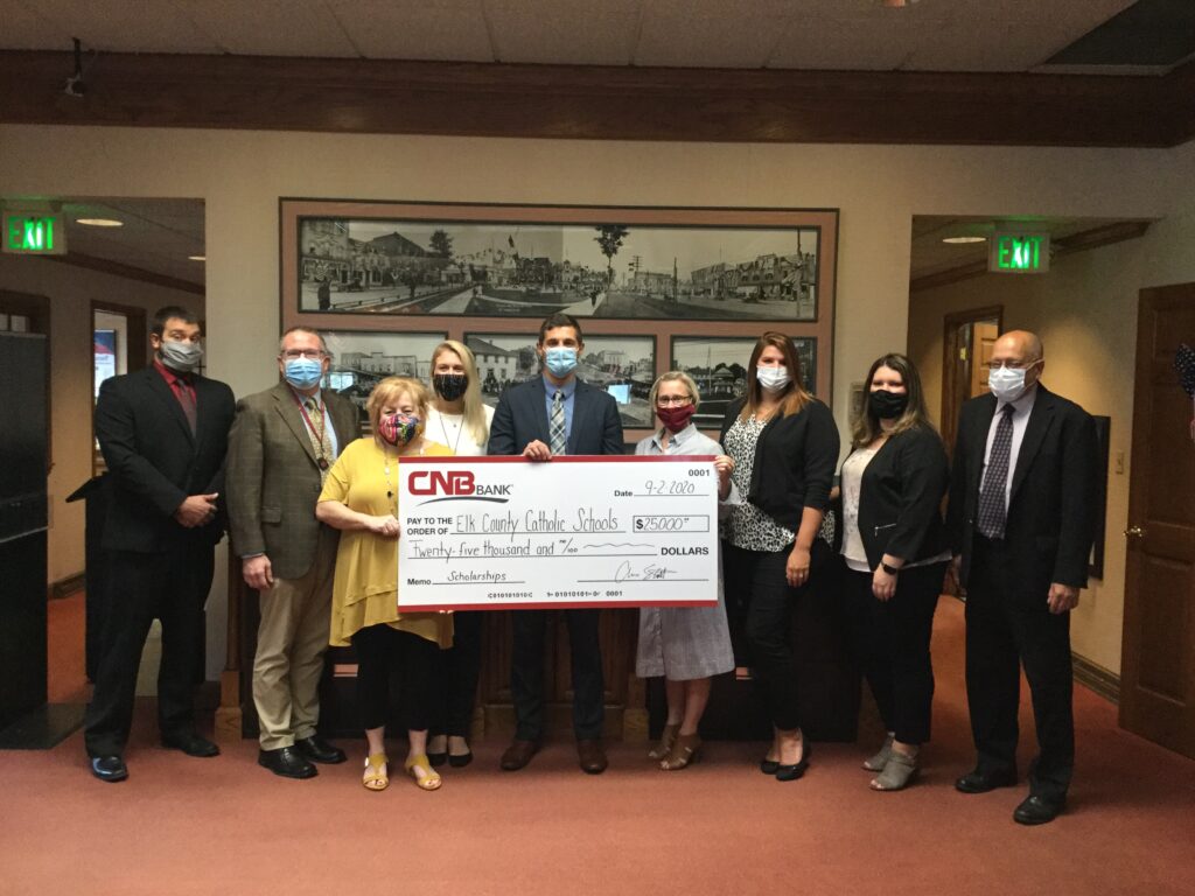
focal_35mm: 31
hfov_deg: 58.4
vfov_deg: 45.4
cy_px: 448
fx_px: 1070
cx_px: 598
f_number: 2.4
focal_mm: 3.3
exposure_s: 1/30
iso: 160
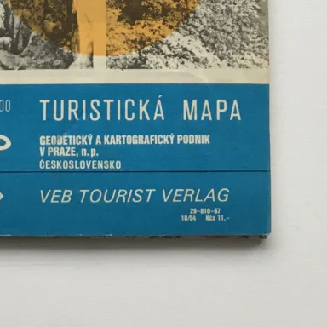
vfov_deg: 24.0
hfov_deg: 25.9
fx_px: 705
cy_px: -54
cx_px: 95
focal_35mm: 66
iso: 25
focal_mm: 3.99
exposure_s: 1/33
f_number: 1.8
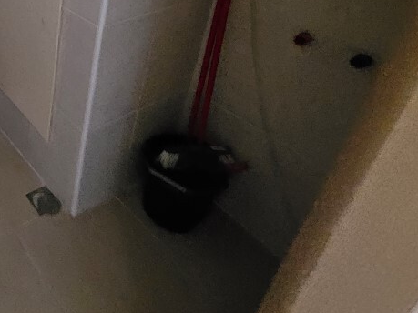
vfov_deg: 42.0
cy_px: 2
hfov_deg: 47.0
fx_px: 350
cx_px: -31
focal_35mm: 29
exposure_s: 1/25
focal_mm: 2.2
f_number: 2.2
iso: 2500
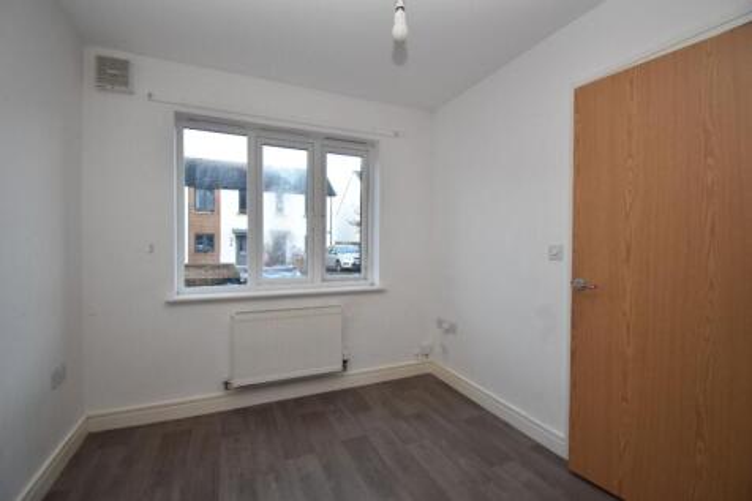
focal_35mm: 15
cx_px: 376
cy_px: 250
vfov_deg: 77.3
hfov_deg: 100.4
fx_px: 313
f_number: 4.5
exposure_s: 1/125
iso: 800
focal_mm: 10
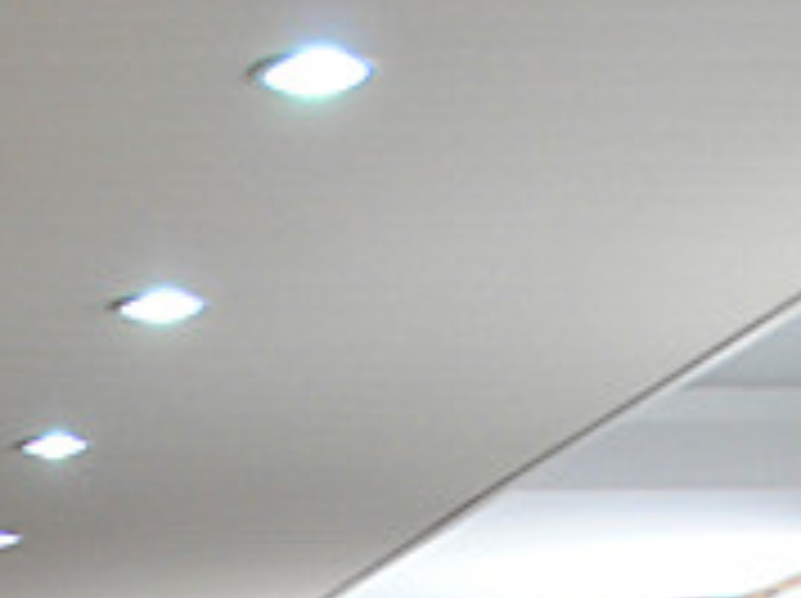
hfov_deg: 14.7
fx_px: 3004
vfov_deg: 10.5
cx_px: -158
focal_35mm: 130
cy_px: 1149
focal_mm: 20
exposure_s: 1/25
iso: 400
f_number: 3.8
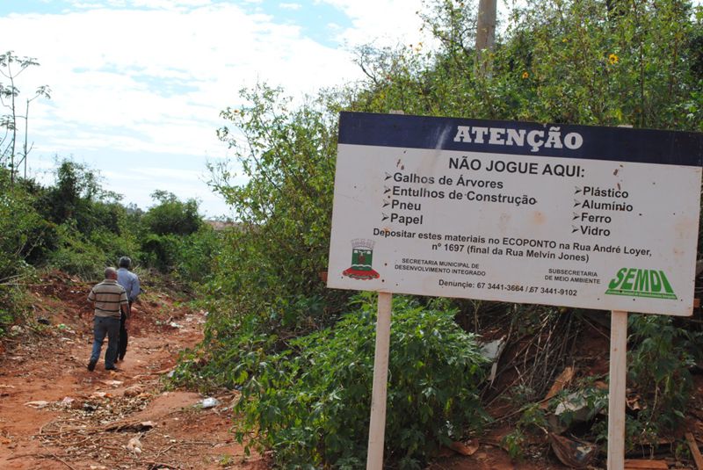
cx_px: 352
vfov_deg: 29.9
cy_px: 235
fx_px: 880
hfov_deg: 43.6
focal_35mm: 45
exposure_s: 1/200
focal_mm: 30
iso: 100
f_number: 7.1
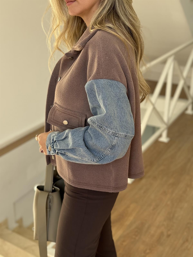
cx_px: 96
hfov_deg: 30.3
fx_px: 357
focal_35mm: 48
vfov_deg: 39.7
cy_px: 128
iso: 64
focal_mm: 6.76
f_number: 1.78
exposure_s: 1/320
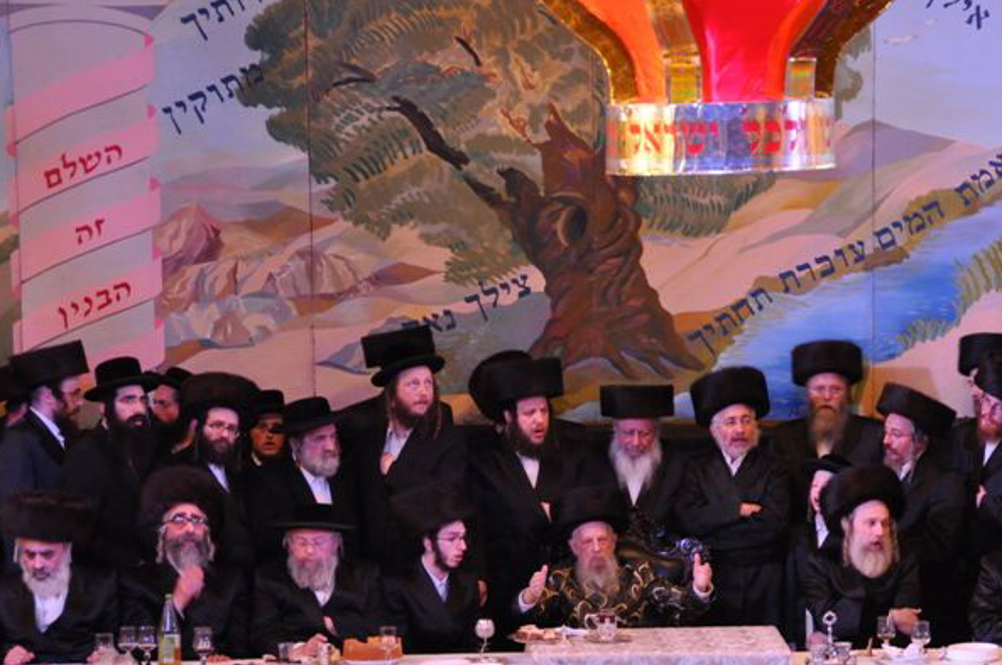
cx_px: 640
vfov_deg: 9.0
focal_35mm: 152
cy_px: 416
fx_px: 4217
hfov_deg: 13.5
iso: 2500
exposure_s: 1/30
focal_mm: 75
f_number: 5
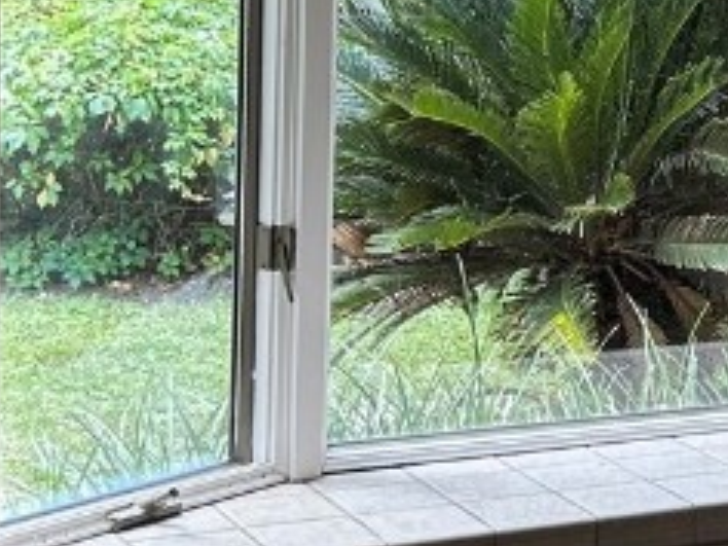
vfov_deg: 13.0
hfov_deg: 16.3
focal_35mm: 113
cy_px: 59
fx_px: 2376
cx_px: 993
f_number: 1.5
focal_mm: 5.7
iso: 40
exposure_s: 1/126
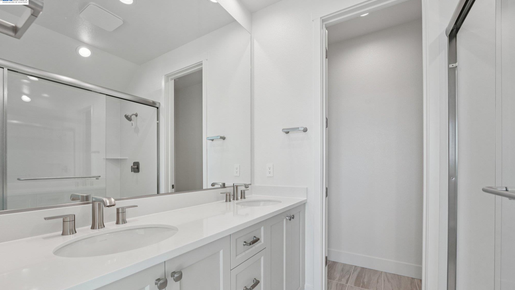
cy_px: 170
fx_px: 205
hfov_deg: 103.0
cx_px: 258
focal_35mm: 15
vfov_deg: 70.0
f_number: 8
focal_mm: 14
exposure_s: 1/160
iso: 640
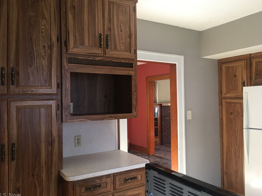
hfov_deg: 60.0
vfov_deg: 46.8
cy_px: 98
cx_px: 129
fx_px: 227
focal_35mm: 30
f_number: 2.2
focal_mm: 4.15
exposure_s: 1/15
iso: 50
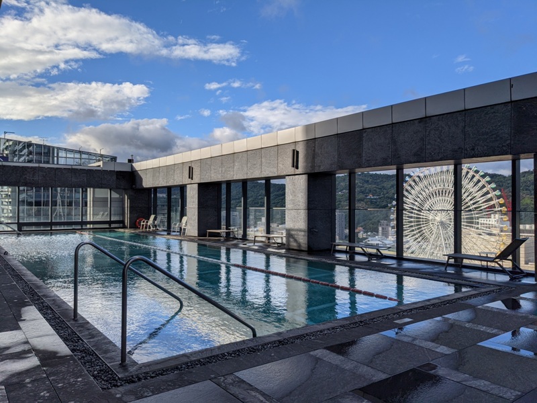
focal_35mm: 27
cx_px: 268
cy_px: 202
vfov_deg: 51.4
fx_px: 419
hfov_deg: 65.3
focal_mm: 4.38
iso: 64
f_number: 1.73
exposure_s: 1/4673
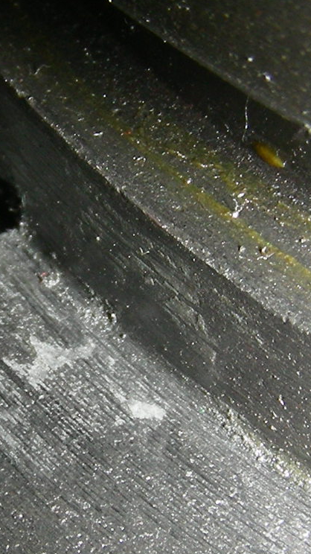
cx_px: 78
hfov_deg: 10.6
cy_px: 295
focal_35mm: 114
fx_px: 1673
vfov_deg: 18.8
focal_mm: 6.3
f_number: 6.8
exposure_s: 1/60.1
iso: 50
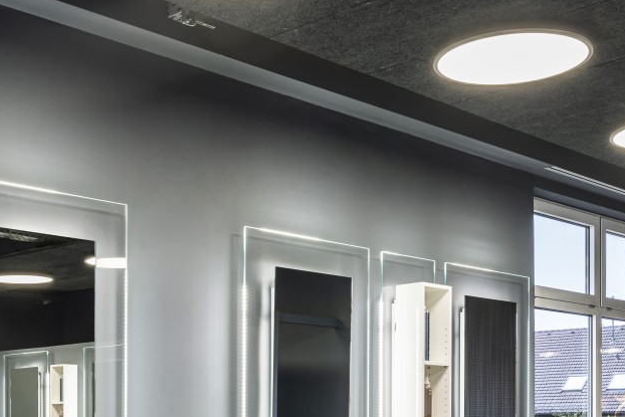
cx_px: 212
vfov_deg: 22.3
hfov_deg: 34.2
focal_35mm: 58
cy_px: 440
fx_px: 1007
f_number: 11
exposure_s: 1/1.67
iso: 100
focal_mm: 19
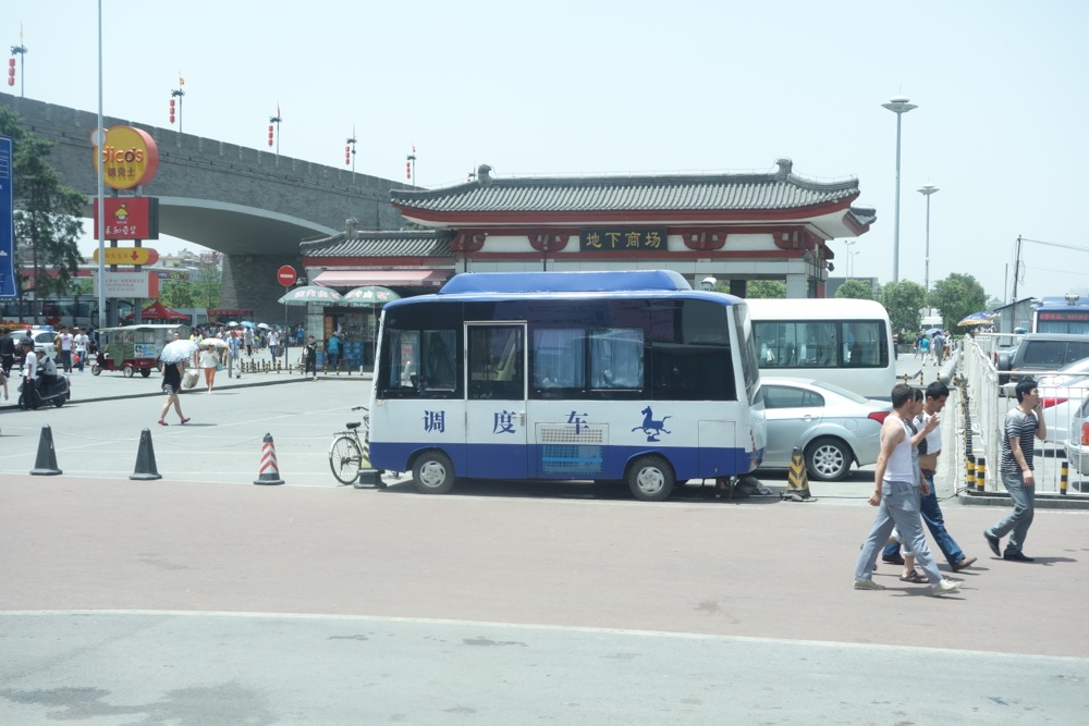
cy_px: 363
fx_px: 1482
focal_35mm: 49
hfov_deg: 40.3
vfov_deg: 27.5
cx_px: 544
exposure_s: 1/200
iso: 125
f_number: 5.6
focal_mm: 18.23
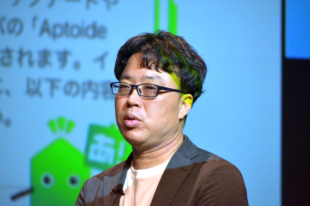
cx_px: 155
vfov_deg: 4.2
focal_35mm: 330
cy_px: 103
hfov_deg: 6.2
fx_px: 2841
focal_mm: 220
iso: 1250
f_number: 5.6
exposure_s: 1/125
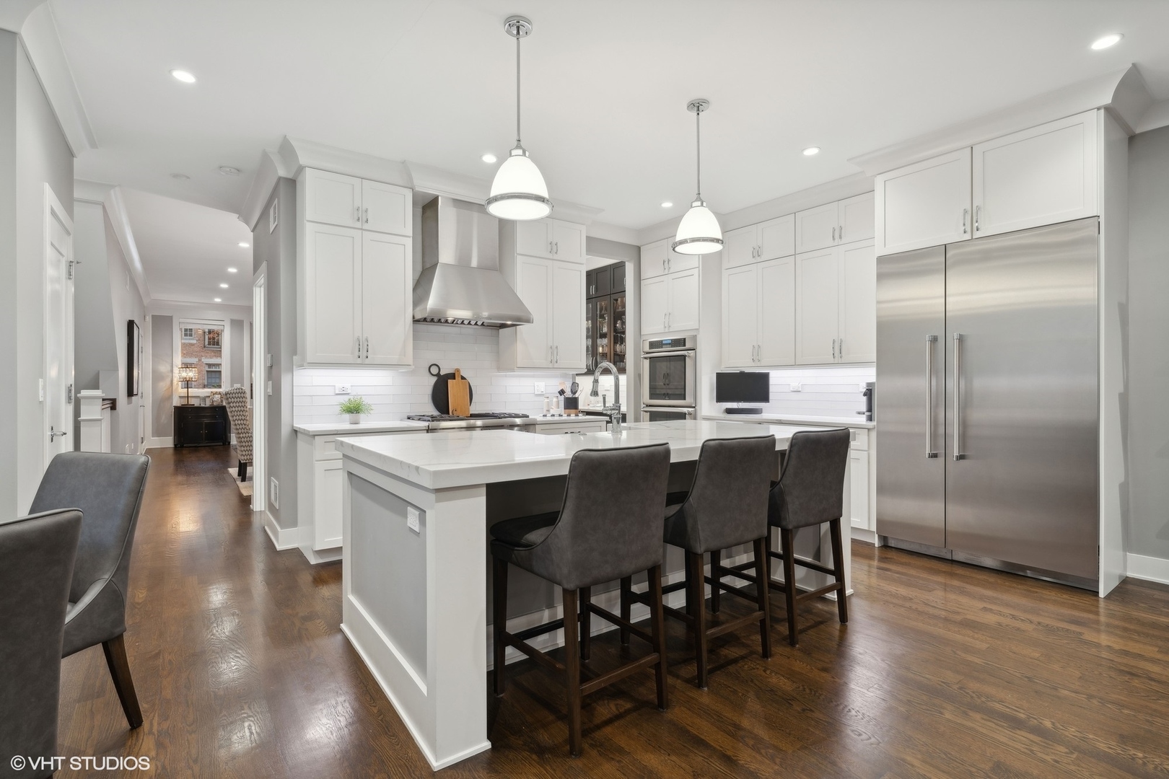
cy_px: 390
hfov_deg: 93.3
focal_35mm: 17
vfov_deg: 70.4
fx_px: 552
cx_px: 584
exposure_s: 1/10
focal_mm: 17
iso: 320
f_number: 7.1
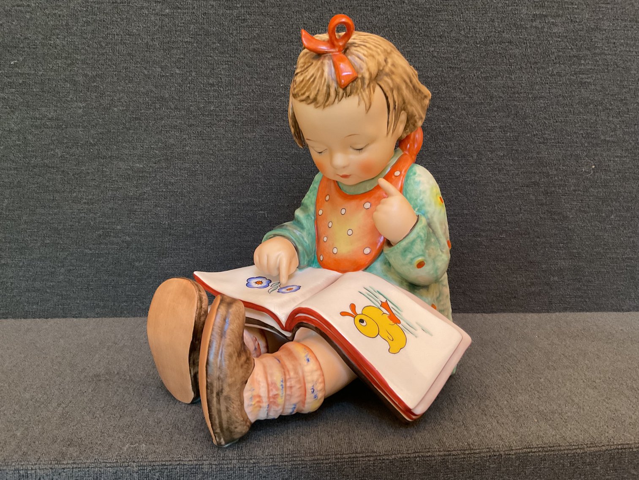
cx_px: 320
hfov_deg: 61.7
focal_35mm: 29
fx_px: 535
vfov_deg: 48.2
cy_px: 240
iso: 250
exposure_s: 1/40
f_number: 1.8
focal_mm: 3
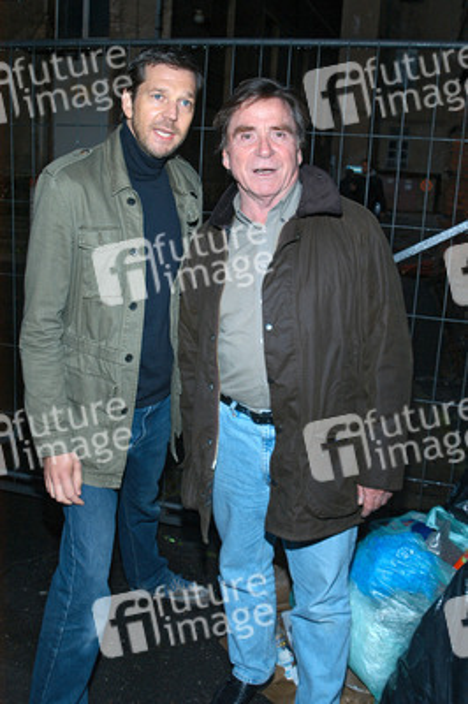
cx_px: 234
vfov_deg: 53.2
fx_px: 703
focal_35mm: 36
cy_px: 352
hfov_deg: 36.8
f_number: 7.1
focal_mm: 24
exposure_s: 1/30
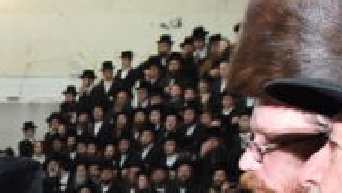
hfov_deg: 18.0
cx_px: -265
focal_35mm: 96
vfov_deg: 11.7
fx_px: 871
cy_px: 347
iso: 2000
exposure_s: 1/125
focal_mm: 17
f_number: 5.6
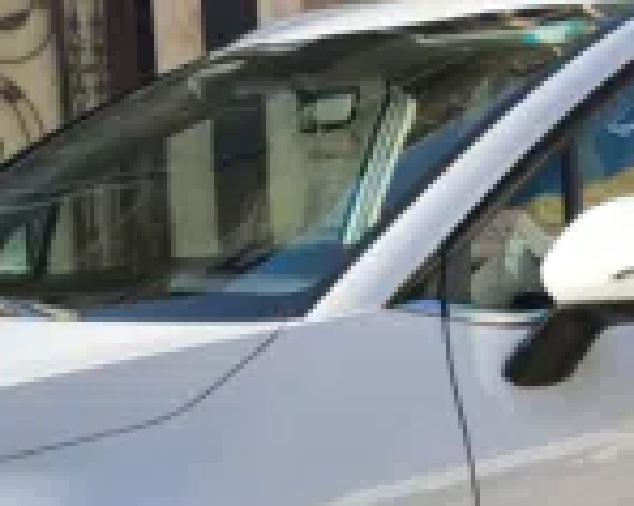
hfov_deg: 19.7
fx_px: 1818
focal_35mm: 97
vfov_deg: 15.0
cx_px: 446
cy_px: 686
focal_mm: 6.57
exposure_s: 1/1567
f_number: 1.6
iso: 50
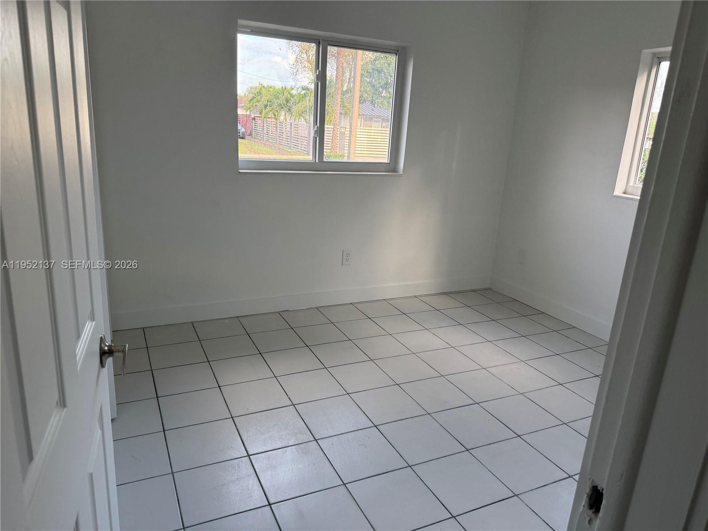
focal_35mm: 24
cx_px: 354
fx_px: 491
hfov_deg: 71.6
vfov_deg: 56.8
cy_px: 266
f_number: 1.78
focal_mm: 6.76
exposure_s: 1/171
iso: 125
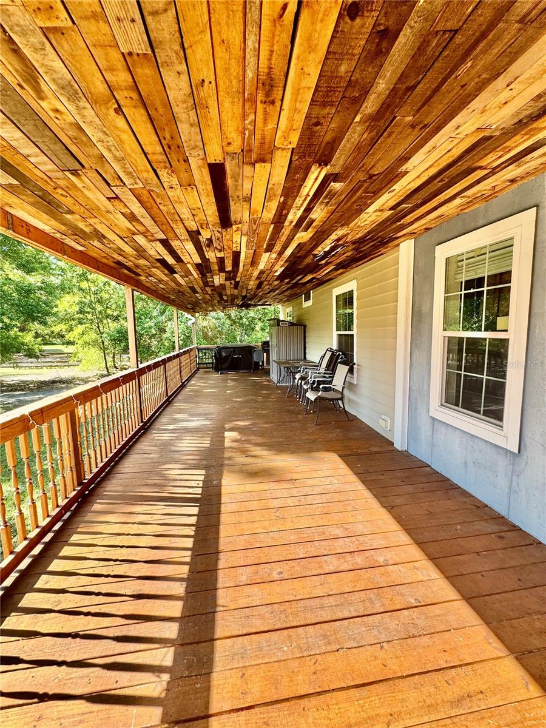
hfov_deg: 85.7
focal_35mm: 14
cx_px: 273
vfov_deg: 102.1
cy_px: 364
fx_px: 294
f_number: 2.2
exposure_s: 1/108
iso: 40
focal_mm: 2.22
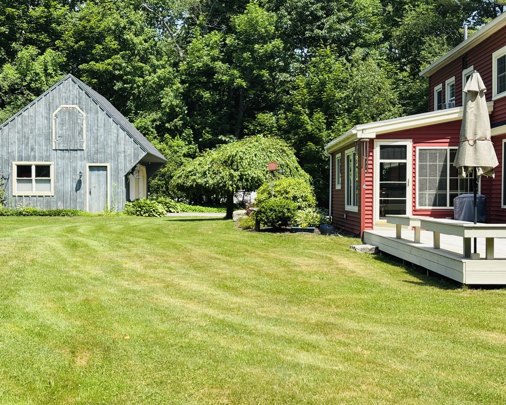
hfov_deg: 34.1
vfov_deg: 27.6
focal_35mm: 55
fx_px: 824
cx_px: 232
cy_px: 202
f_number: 1.6
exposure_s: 1/1418
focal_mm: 5.96
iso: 32
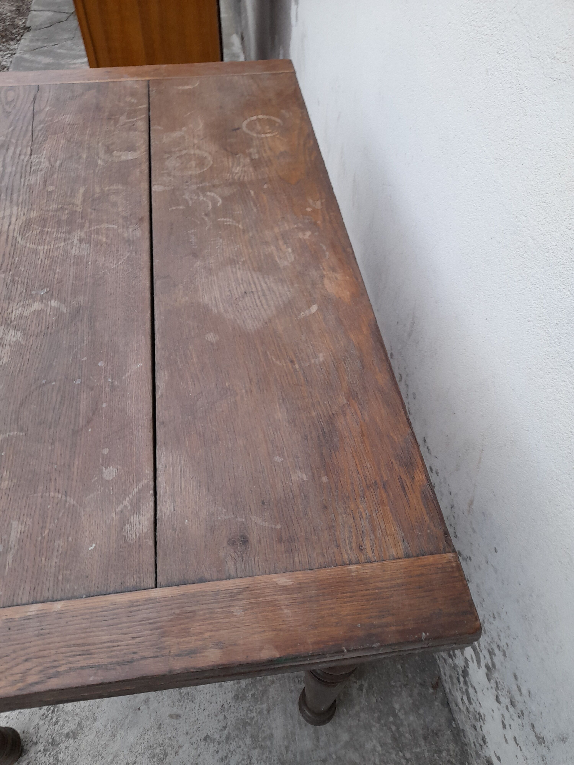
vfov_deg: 69.4
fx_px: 553
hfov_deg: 54.9
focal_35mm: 25
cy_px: 382
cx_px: 287
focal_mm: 4.6
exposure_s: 1/50
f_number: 2
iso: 125
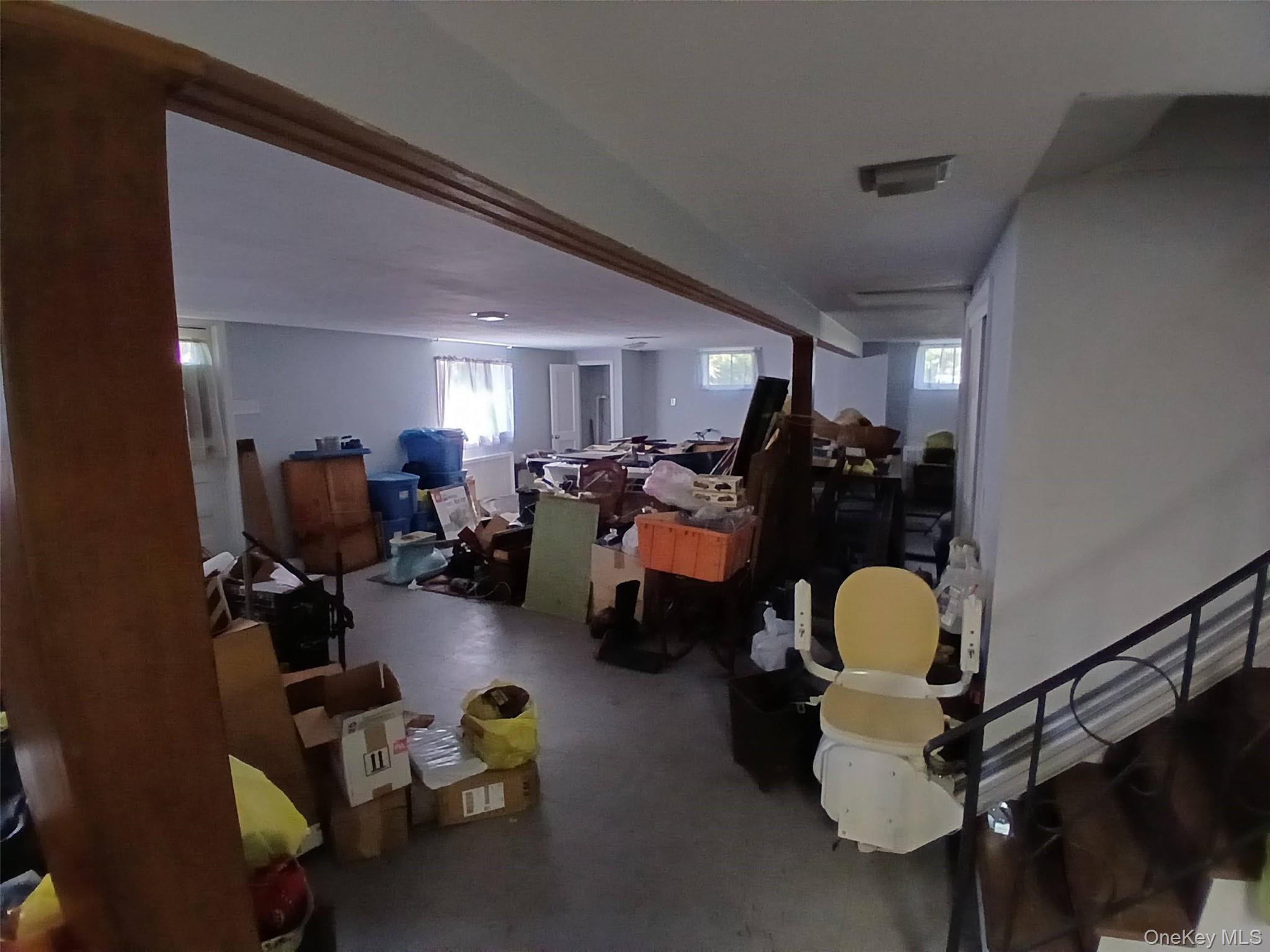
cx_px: 635
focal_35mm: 17
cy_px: 476
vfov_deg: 74.7
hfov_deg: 91.0
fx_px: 624
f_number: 2.2
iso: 640
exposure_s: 1/24
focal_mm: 1.4
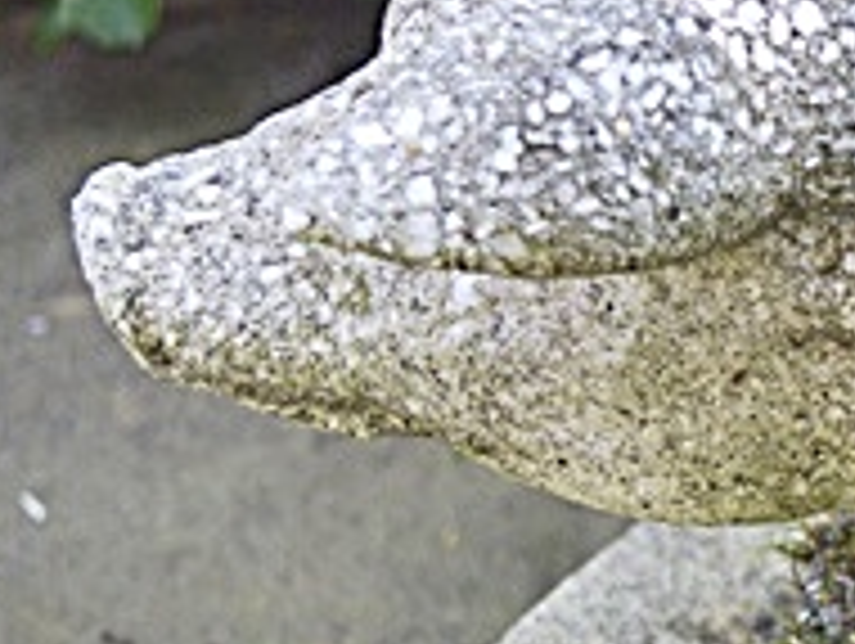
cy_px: 399
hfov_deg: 11.5
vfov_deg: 9.4
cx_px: 1512
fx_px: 3932
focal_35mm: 159
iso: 400
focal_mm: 30
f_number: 4.5
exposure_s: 1/80
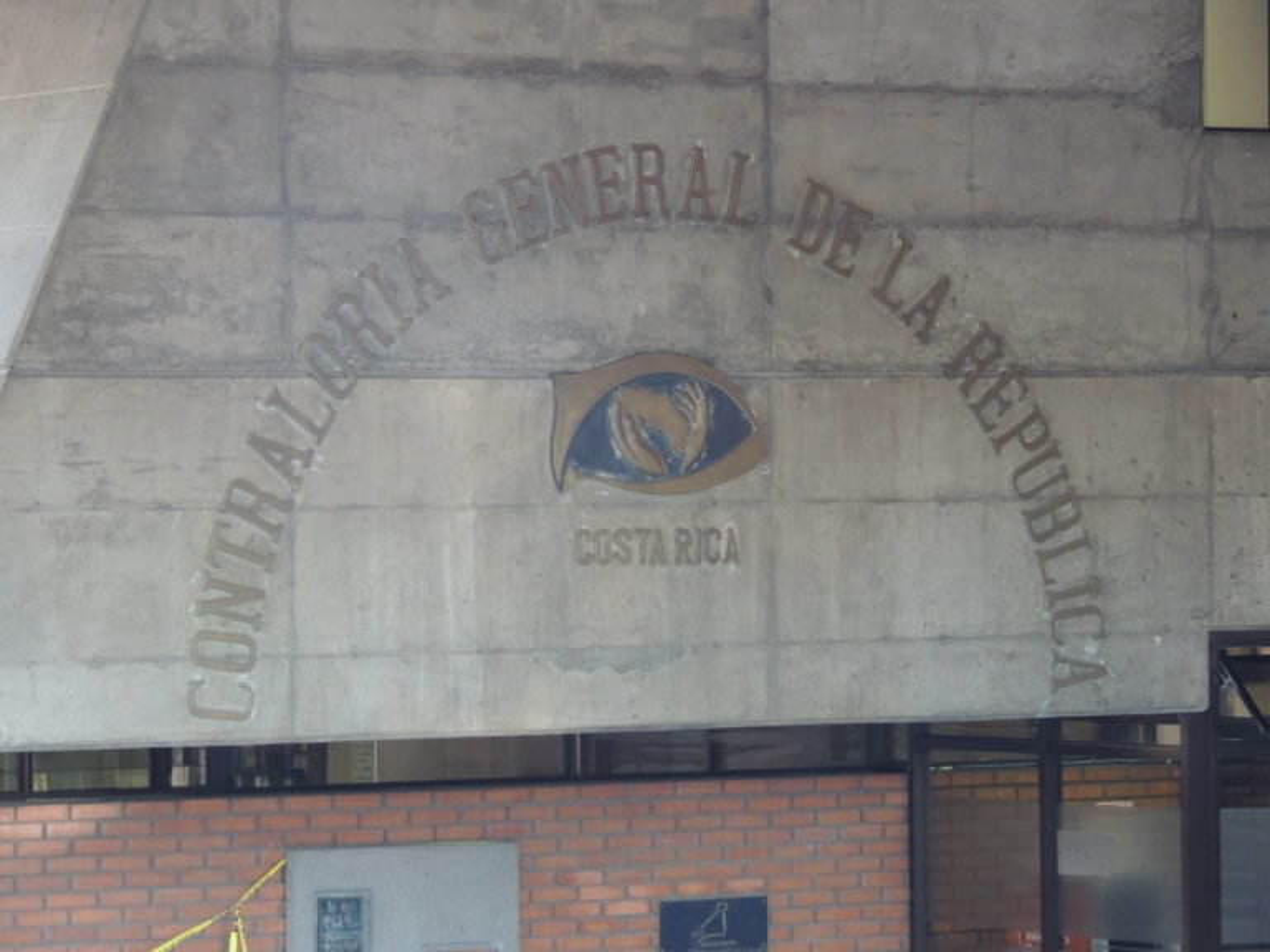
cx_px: 635
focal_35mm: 185
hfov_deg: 10.7
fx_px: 6787
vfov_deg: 8.0
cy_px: 476
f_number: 4.6
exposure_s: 1/30
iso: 800
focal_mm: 33
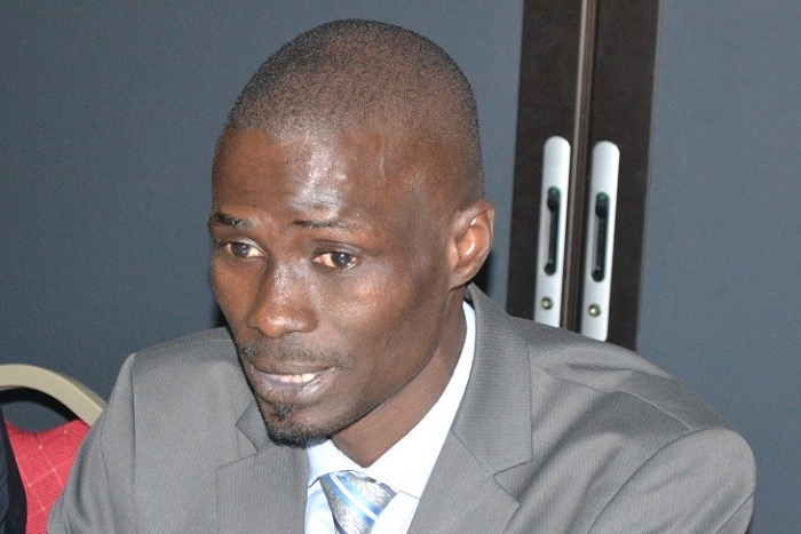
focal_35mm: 82
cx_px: 400
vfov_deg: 16.6
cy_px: 267
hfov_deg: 24.6
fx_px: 1836
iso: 3200
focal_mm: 55
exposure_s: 1/200
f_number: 5.6
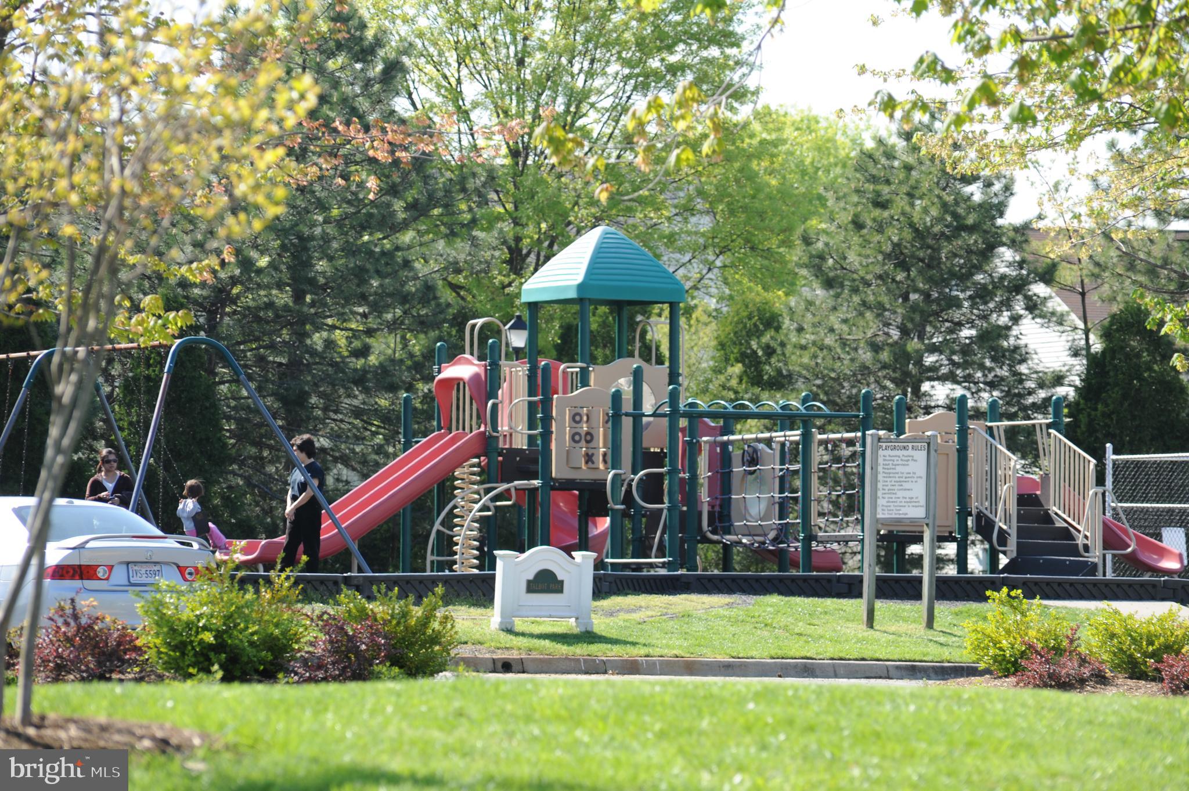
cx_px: 594
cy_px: 396
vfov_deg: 6.2
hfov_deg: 9.4
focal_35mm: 220
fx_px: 7260
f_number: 9
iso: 200
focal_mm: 220
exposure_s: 1/125
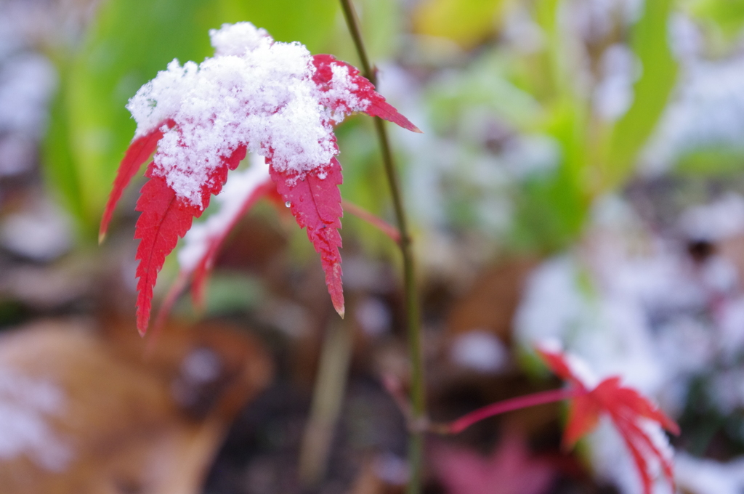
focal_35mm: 60
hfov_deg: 33.4
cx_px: 372
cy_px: 247
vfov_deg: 22.6
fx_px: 1238
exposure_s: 1/100
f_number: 5.6
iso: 800
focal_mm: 40
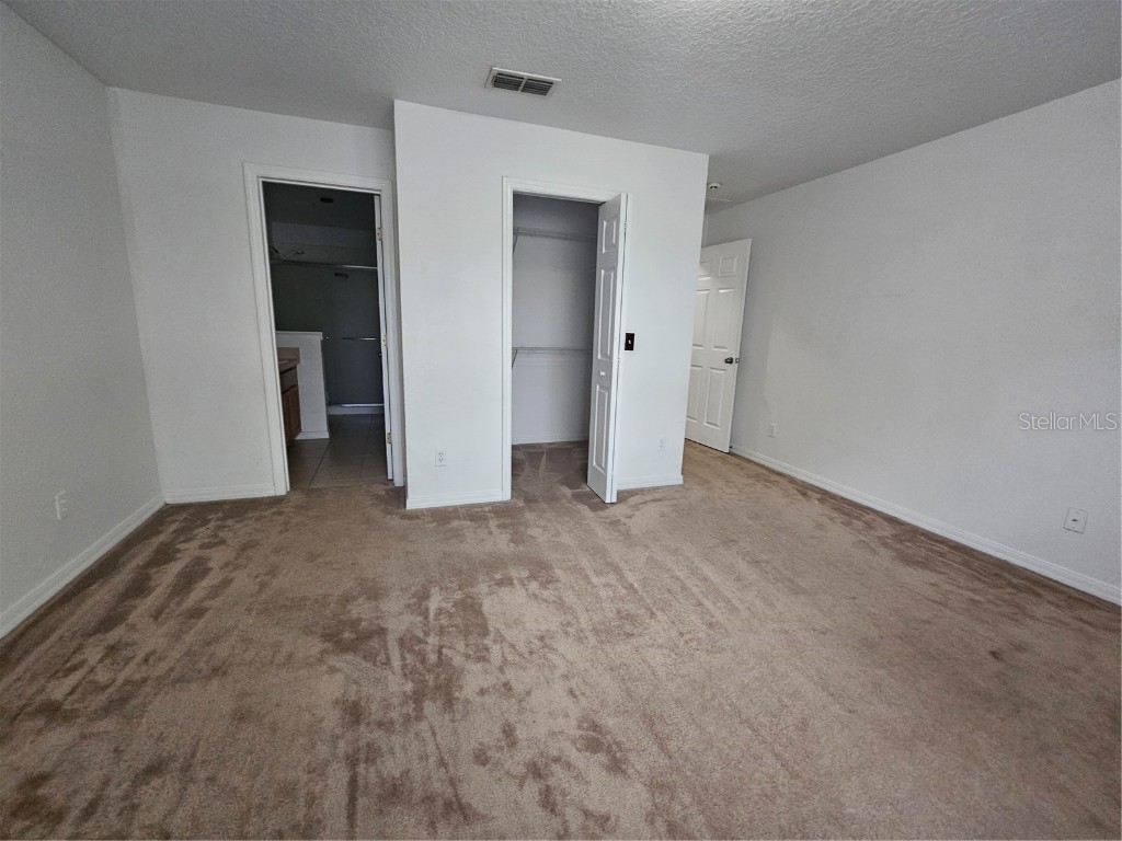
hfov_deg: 106.2
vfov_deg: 89.9
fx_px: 421
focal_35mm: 13
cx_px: 561
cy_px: 420
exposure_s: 1/30
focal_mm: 2.2
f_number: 2.2
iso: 500
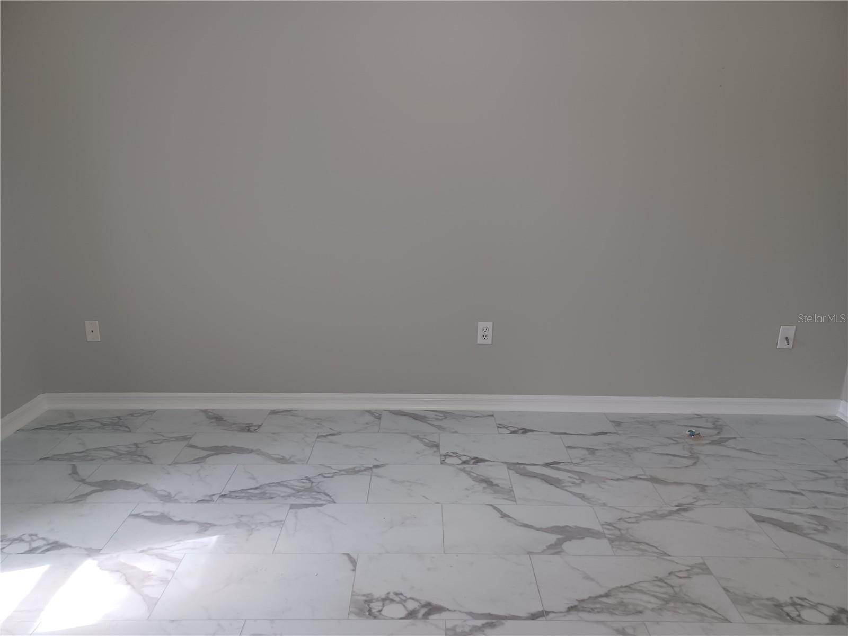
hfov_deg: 69.4
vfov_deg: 54.9
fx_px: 612
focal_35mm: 25
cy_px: 318
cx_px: 424
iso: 250
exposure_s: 1/60
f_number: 1.8
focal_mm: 4.6
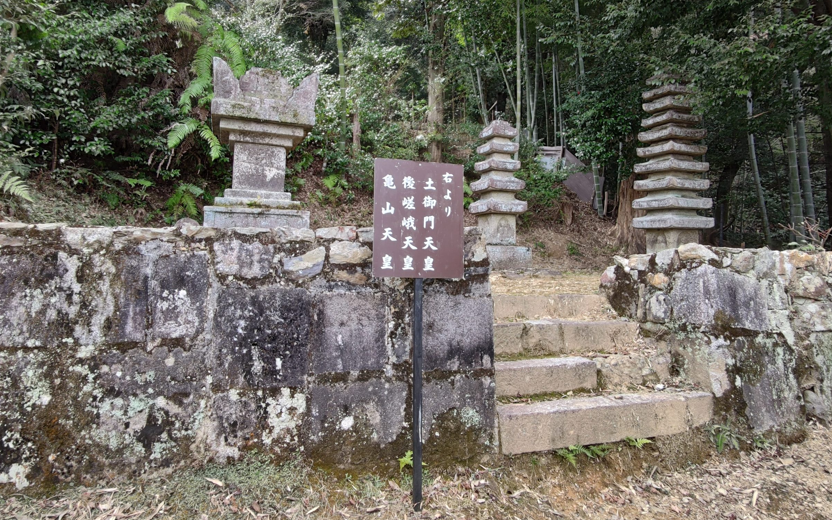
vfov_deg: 64.6
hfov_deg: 91.1
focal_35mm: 18
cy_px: 217
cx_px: 420
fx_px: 408
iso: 112
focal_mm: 2.35
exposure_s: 1/100
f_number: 2.2
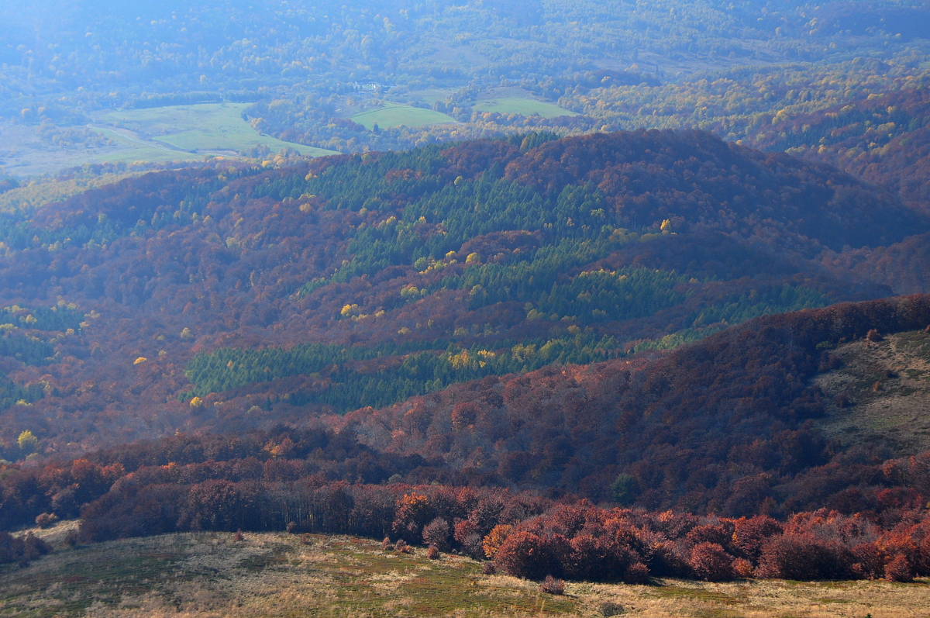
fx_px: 1858
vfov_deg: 18.9
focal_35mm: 72
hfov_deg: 28.1
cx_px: 465
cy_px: 309
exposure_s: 1/320
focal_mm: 48
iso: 400
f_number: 9
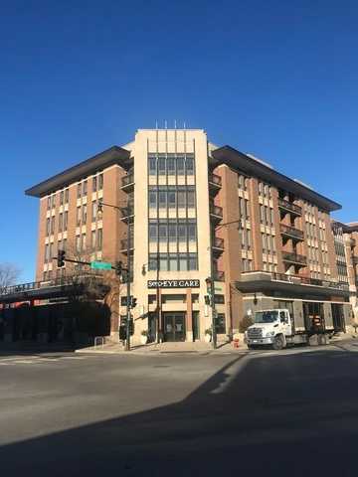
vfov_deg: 63.4
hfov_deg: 49.7
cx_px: 179
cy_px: 238
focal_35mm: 28
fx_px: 386
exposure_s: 1/2817
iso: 20
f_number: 1.8
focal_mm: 3.99
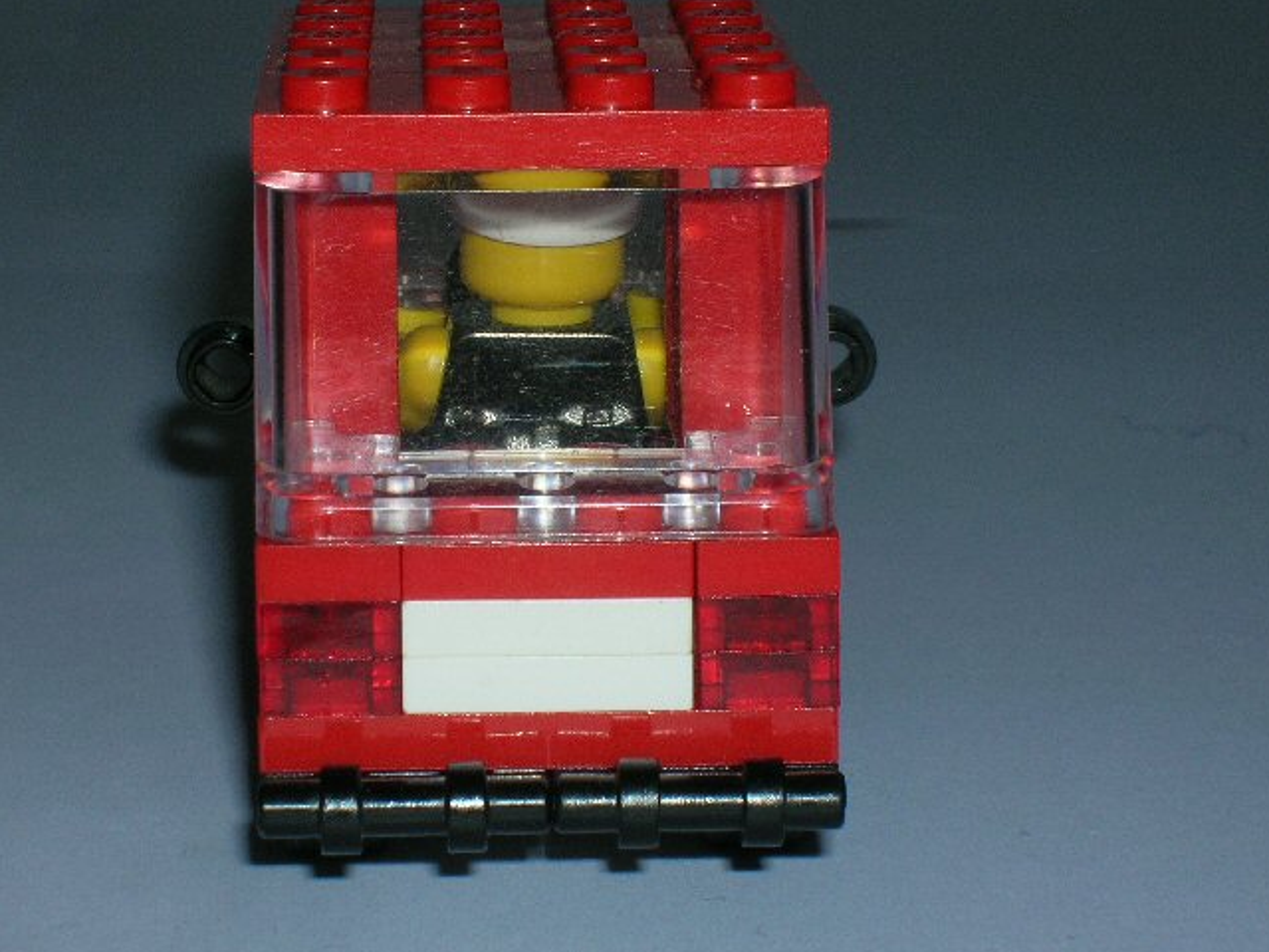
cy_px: 433
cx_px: 545
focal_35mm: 124
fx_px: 4546
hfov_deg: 15.9
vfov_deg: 12.0
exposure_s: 1/60.1
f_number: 8.2
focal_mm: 17.1
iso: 50
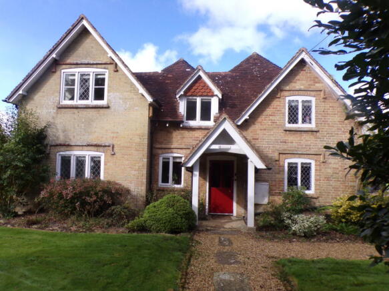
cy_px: 146
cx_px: 194
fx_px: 270
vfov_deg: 56.8
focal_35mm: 24
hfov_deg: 71.6
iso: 80
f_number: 5.8
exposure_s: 1/150
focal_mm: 4.3
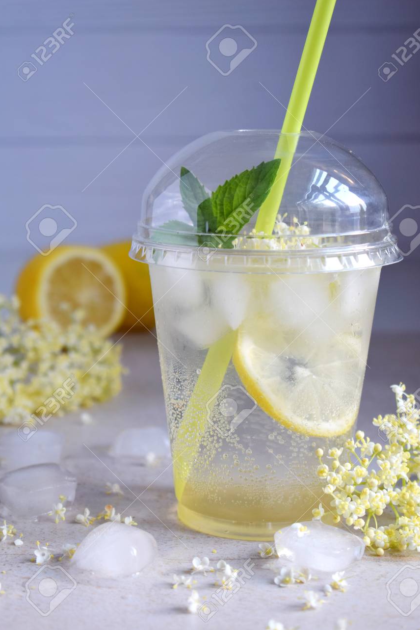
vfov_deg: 24.3
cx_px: 211
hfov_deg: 16.4
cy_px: 316
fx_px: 1461
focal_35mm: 84
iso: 100
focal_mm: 55
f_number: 6.3
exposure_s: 1/25
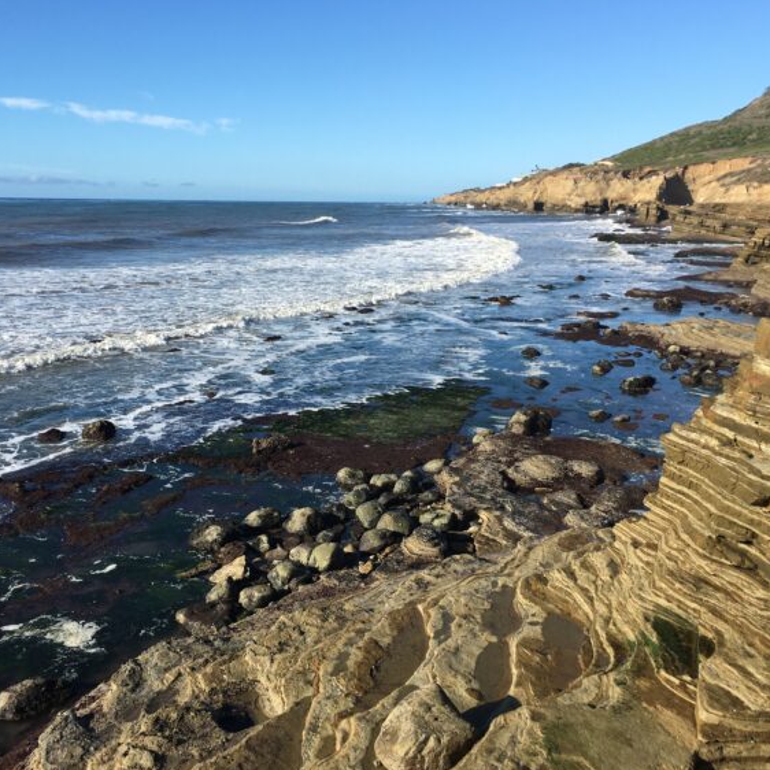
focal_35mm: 35
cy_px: 381
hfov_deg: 47.2
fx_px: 881
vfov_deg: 47.2
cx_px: 389
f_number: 2.2
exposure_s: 1/1451
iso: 25
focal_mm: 4.15
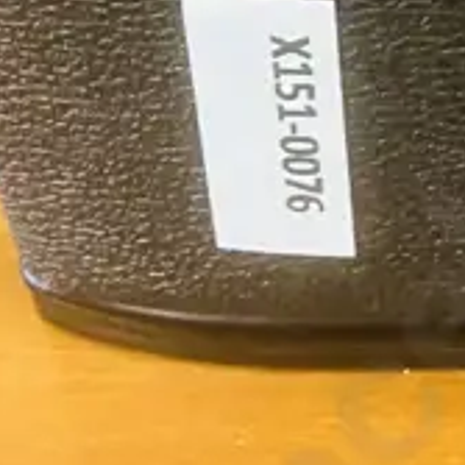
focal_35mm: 152
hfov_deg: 10.9
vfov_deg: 11.2
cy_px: -125
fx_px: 2310
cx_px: 788
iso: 320
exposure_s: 1/33
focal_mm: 3.99
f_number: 1.8
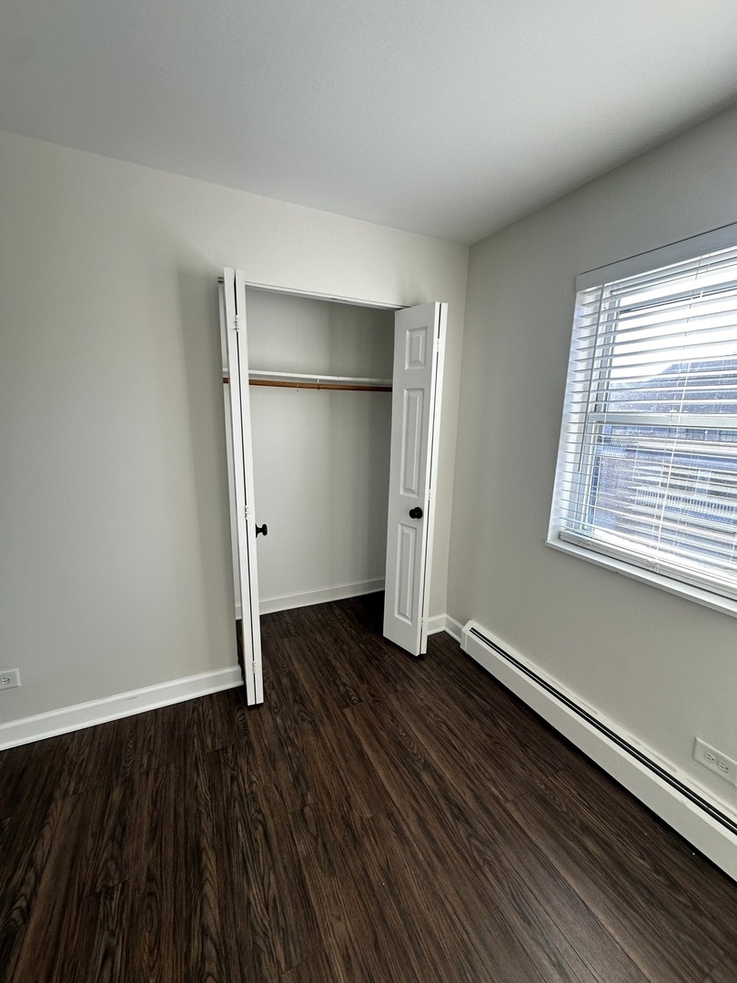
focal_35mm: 14
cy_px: 492
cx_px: 368
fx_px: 397
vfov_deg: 102.1
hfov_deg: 85.7
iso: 64
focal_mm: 2.22
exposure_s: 1/99
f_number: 2.2
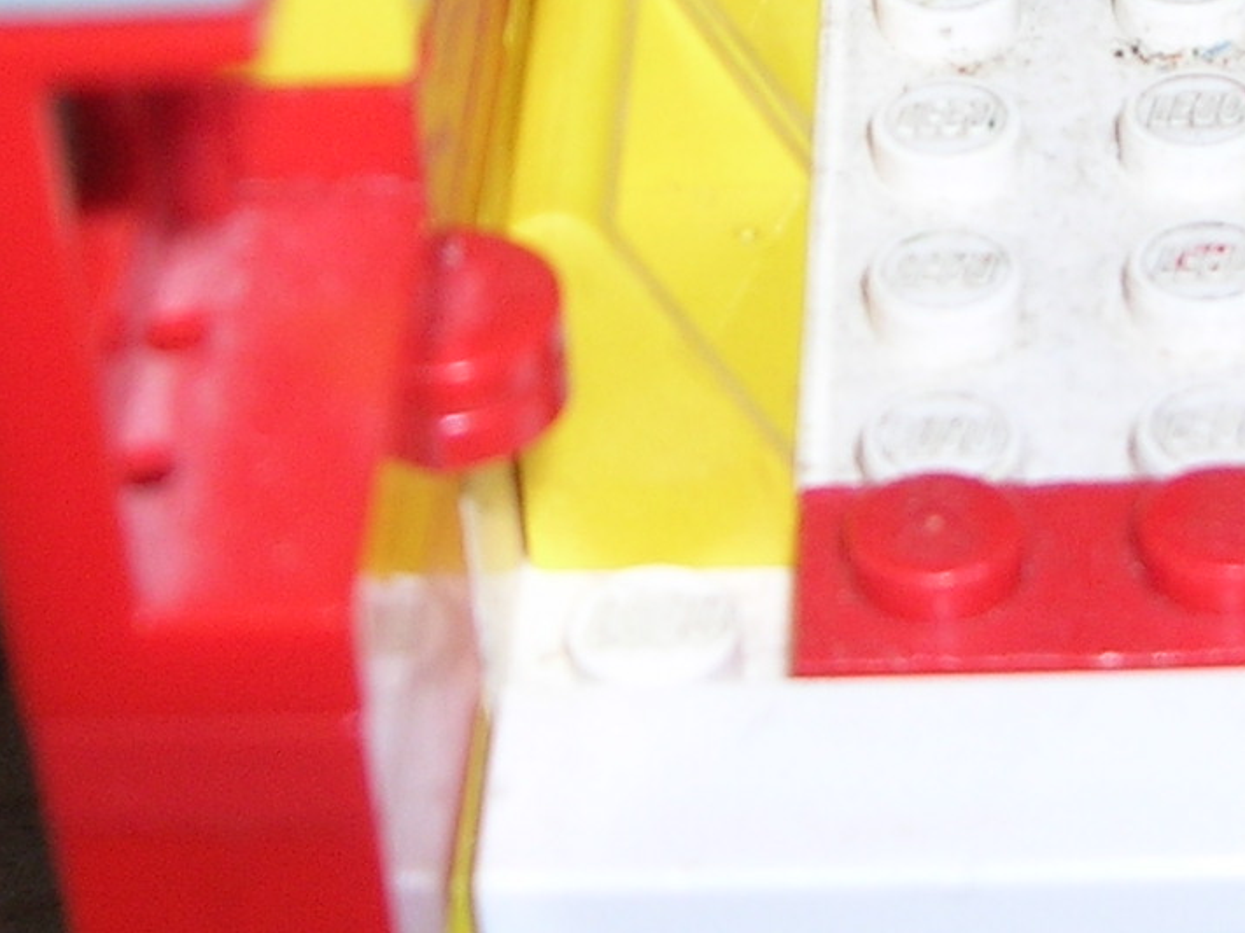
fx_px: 4459
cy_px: -194
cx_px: 951
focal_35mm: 124
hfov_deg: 15.8
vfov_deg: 11.7
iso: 50
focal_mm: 5.7
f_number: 2.9
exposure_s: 1/60.1
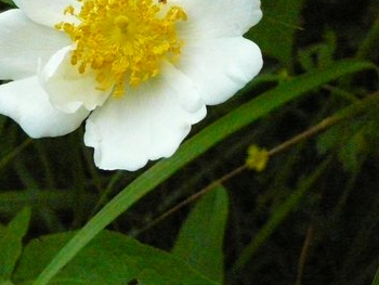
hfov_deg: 24.2
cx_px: 102
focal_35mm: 80
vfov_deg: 18.3
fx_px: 876
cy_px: 52
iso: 800
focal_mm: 5.2
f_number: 2.8
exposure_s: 1/800
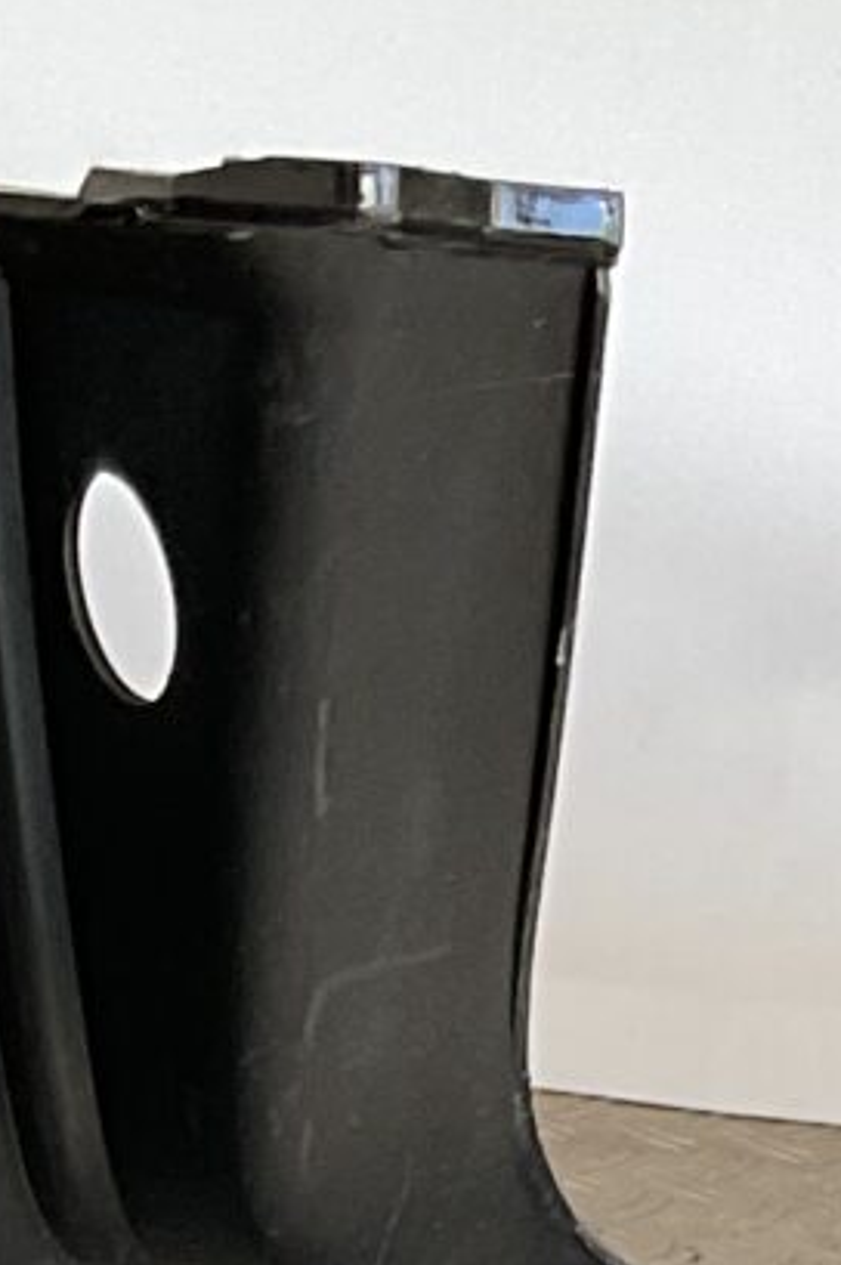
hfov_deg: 7.2
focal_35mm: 189
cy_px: 2654
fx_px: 6634
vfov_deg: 10.0
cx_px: 649
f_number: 1.8
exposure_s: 1/120
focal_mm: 3
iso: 50
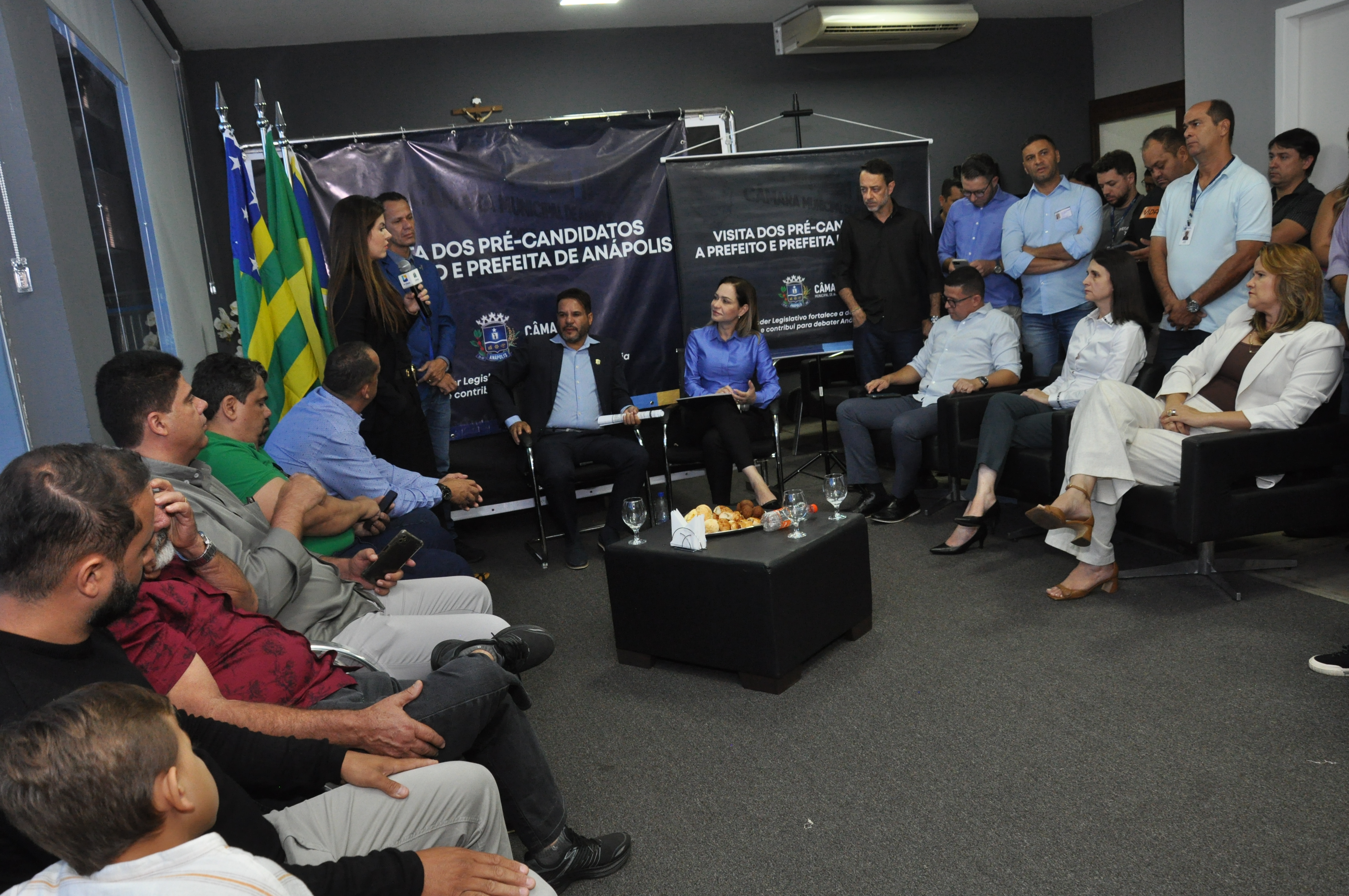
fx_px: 1011
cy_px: 448
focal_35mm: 27
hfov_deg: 67.4
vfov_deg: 47.8
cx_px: 674
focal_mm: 18
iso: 1000
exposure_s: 1/60
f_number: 6.3
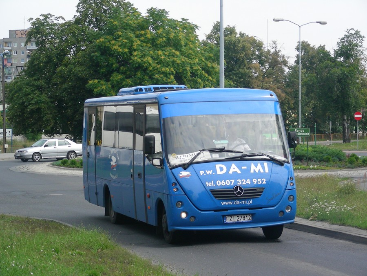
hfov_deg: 19.8
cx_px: 184
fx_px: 1050
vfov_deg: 14.9
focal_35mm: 99
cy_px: 138
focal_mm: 16.5
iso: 50
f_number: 4
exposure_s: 1/420
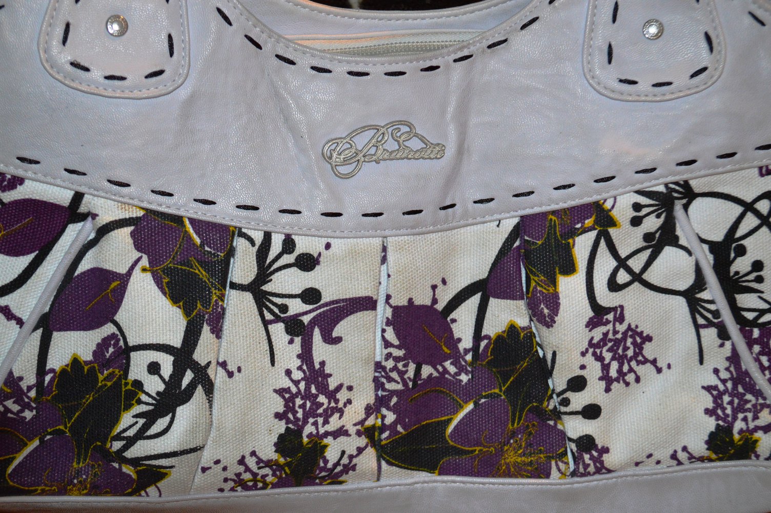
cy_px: 256
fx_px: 1155
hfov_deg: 36.9
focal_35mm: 54
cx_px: 386
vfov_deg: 25.0
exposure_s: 1/60
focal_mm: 36
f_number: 5
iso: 1800
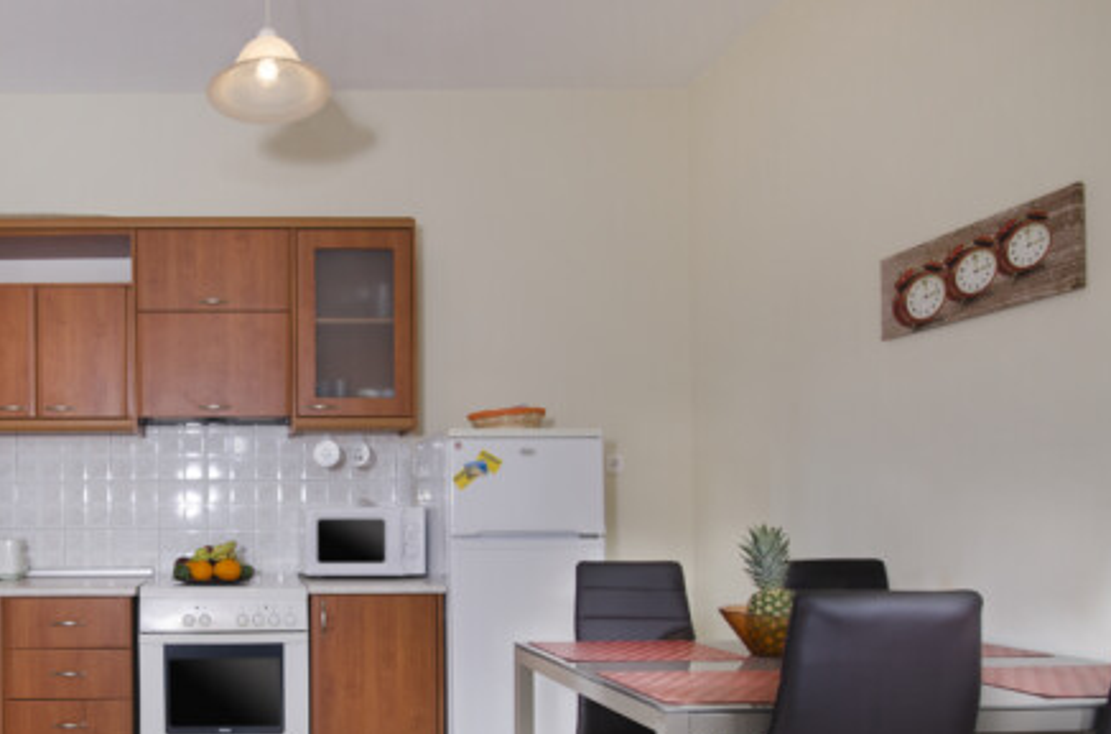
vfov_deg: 48.4
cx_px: 264
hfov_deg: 64.9
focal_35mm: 26
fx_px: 800
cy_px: 489
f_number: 10
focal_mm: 10
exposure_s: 1/40
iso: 200
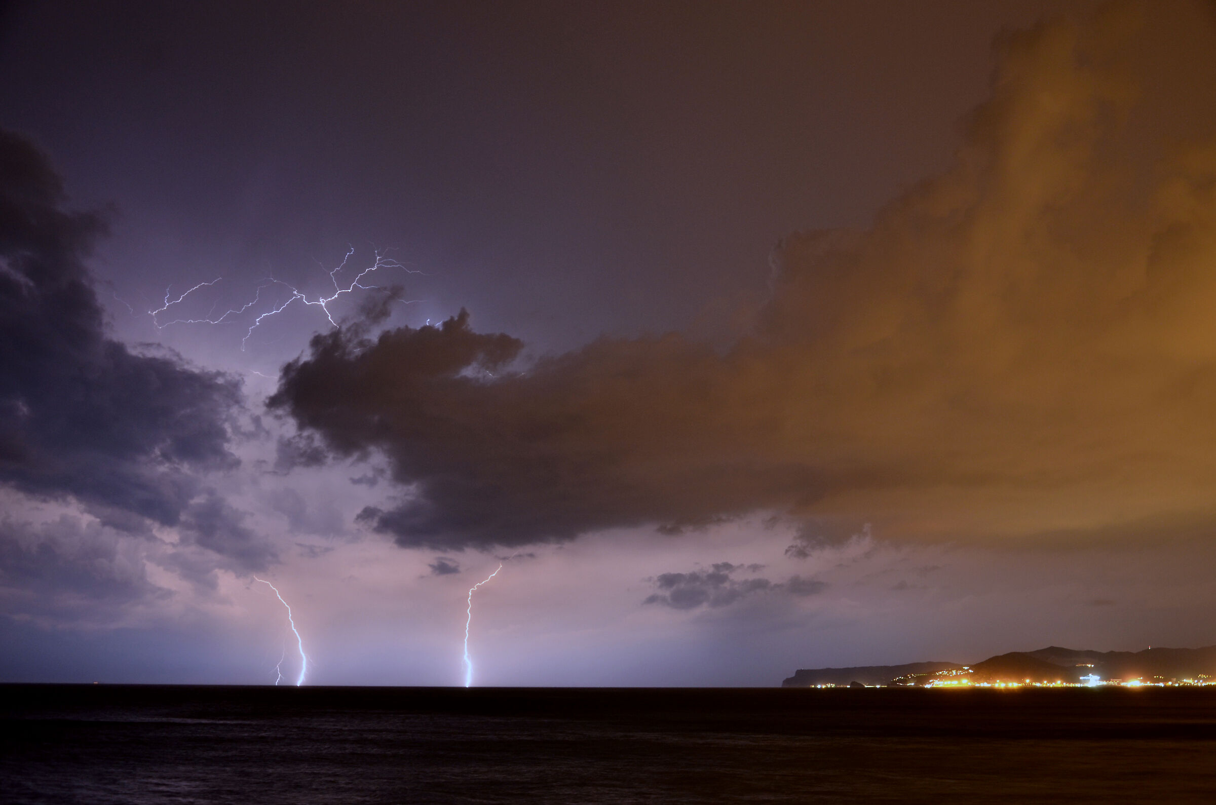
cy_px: 402
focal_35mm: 33
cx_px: 608
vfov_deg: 39.8
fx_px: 1112
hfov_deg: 57.3
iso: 400
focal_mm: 22
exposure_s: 15
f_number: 4
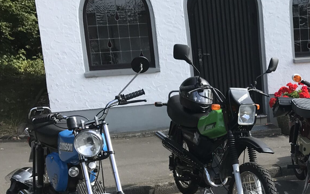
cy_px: 139
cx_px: 308
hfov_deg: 29.1
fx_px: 558
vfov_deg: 19.6
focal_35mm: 66
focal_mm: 3.99
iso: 20
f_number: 1.8
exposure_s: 1/903
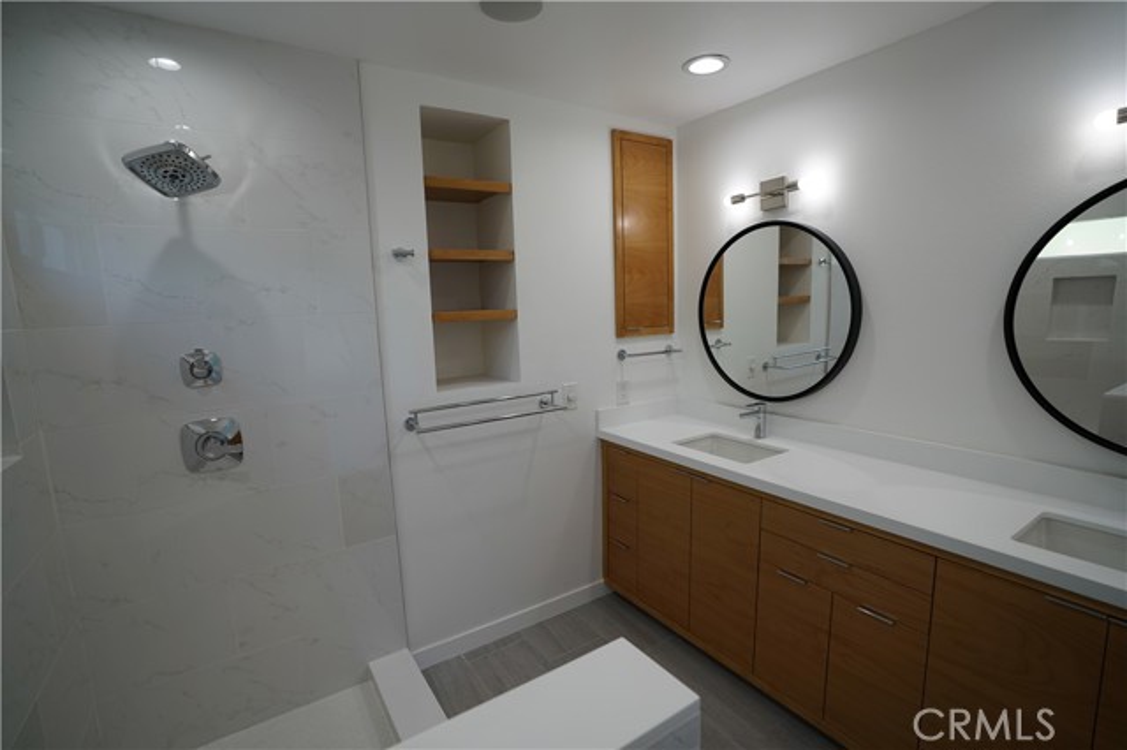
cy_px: 375
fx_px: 501
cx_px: 564
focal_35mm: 16
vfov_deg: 73.7
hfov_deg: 96.8
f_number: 3.2
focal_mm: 16
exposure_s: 1/60
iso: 100
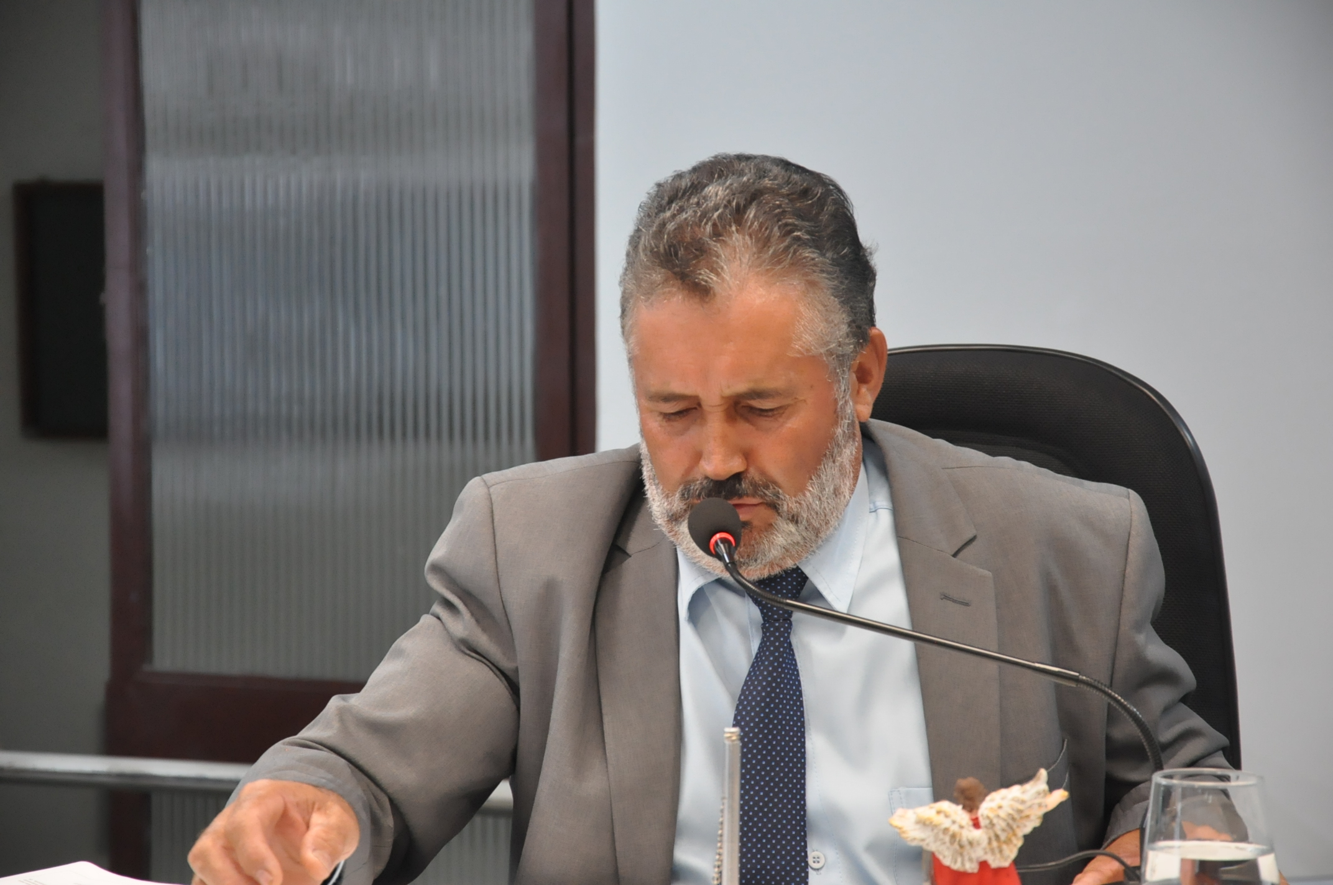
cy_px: 442
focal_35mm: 112
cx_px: 666
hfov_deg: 18.2
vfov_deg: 12.1
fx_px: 4161
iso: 2000
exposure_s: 1/100
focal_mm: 75
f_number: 5.3
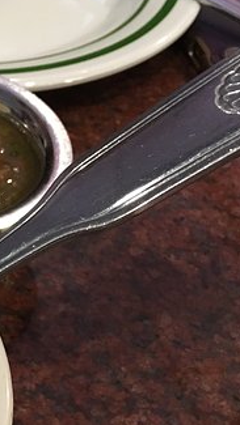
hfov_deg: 15.3
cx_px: -121
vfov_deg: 28.5
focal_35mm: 73
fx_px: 825
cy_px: 328
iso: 160
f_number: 2.2
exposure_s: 1/30
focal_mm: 4.15
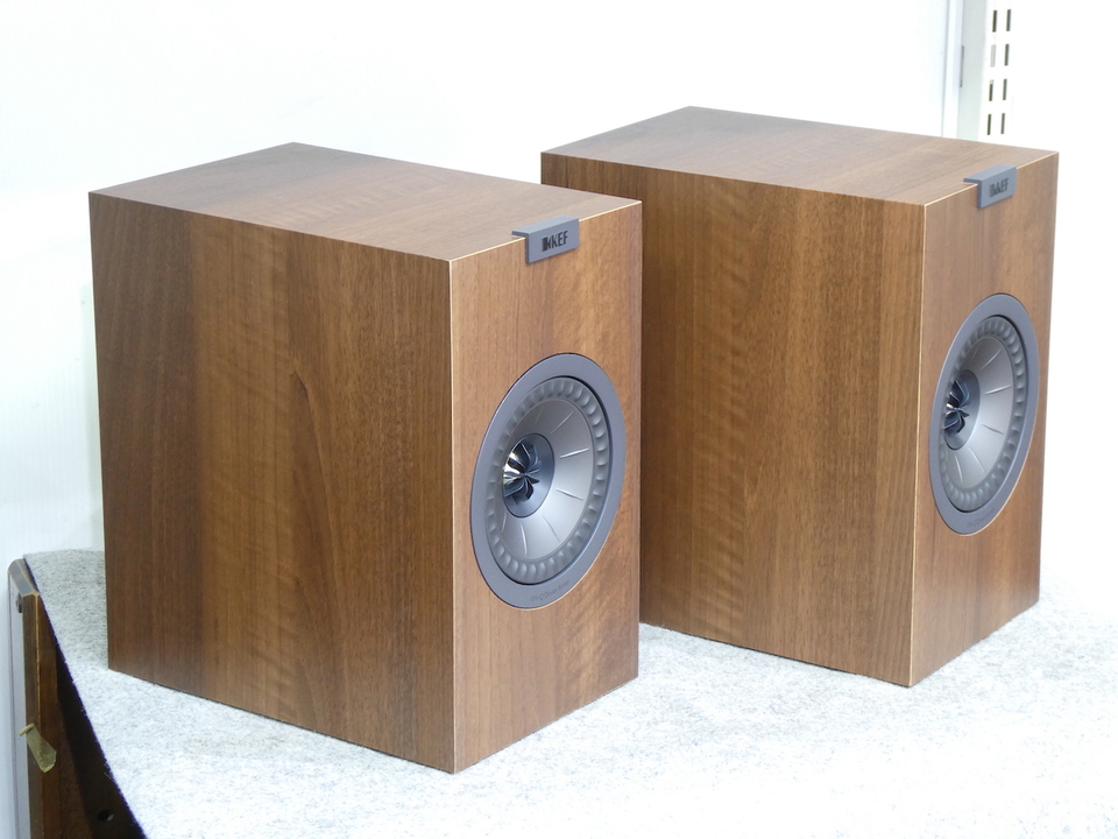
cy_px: 420
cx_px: 559
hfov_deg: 21.8
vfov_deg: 16.4
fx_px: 2907
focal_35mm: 90
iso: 200
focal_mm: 16.1
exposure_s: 1/2.5
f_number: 4.9
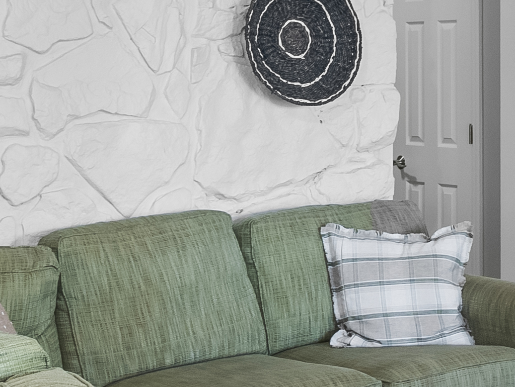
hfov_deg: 23.0
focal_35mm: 80
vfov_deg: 17.9
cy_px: -12
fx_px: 1190
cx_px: 569
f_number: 5.6
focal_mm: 8
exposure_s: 1/4
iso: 200
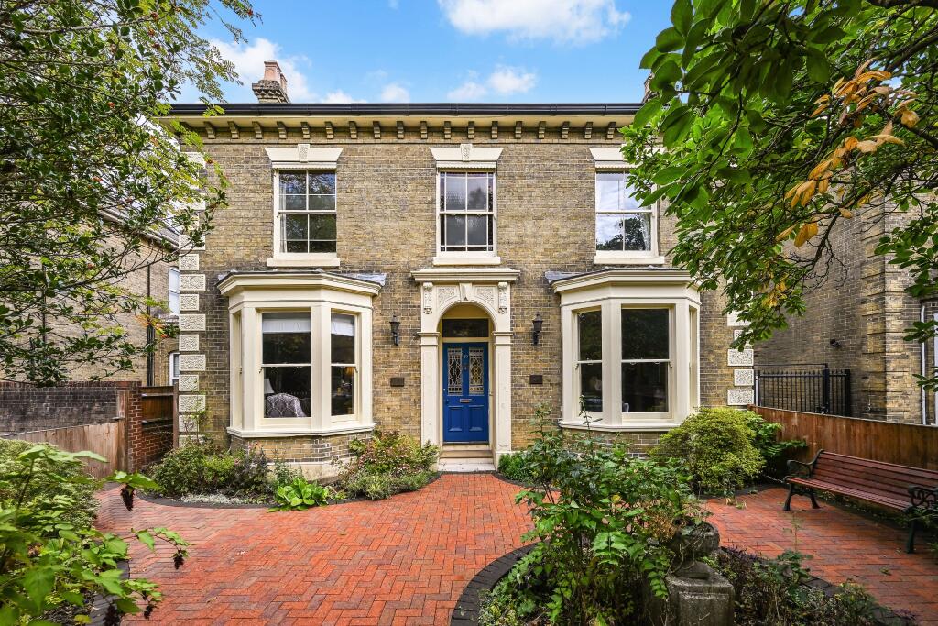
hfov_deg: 104.2
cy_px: 313
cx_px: 469
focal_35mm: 14
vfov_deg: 81.2
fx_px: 365
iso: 100
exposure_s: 1/100
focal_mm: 14
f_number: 9
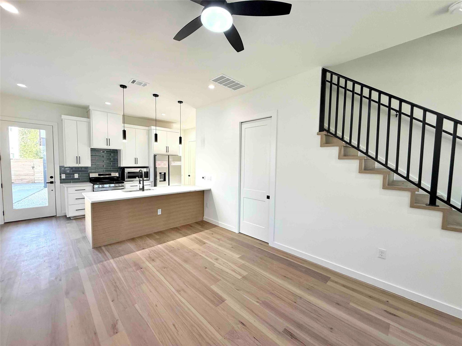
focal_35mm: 14
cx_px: 231
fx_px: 187
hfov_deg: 102.1
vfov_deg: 85.7
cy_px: 173
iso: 80
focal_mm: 2.22
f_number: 2.2
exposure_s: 1/120
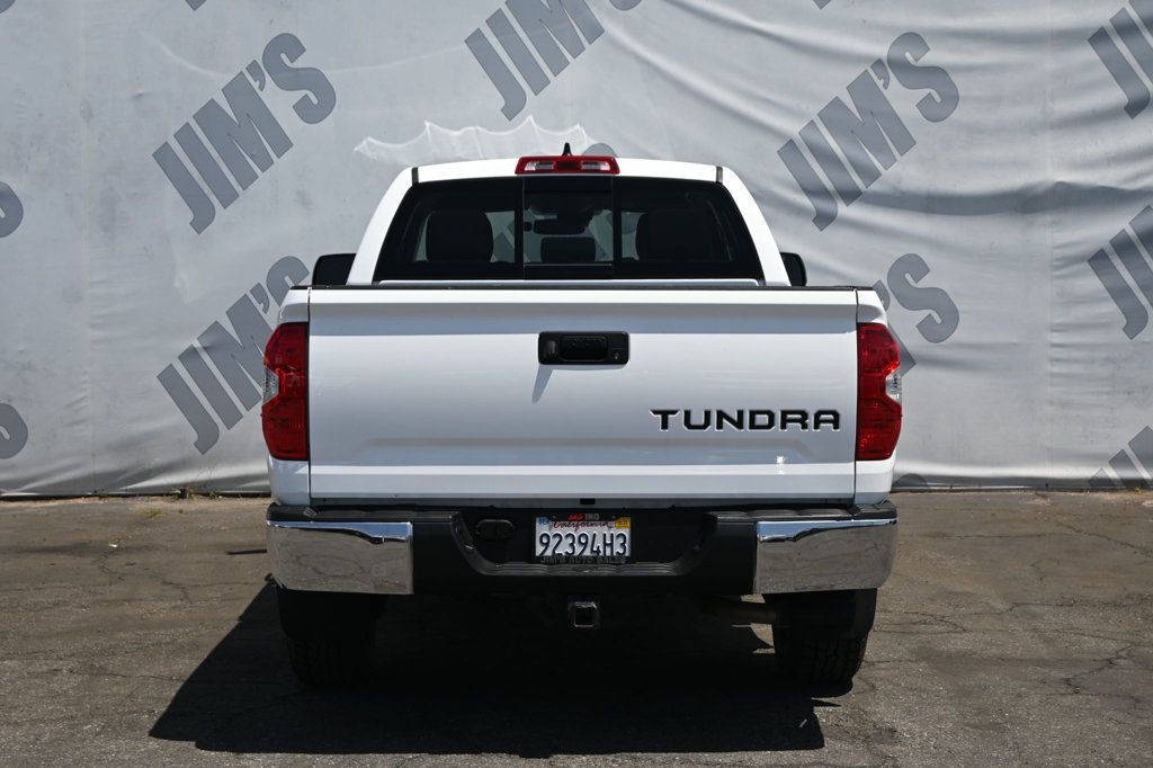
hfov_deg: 35.1
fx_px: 1825
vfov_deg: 23.8
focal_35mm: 57
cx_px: 576
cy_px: 384
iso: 100
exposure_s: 1/320
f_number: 6.3
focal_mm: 38
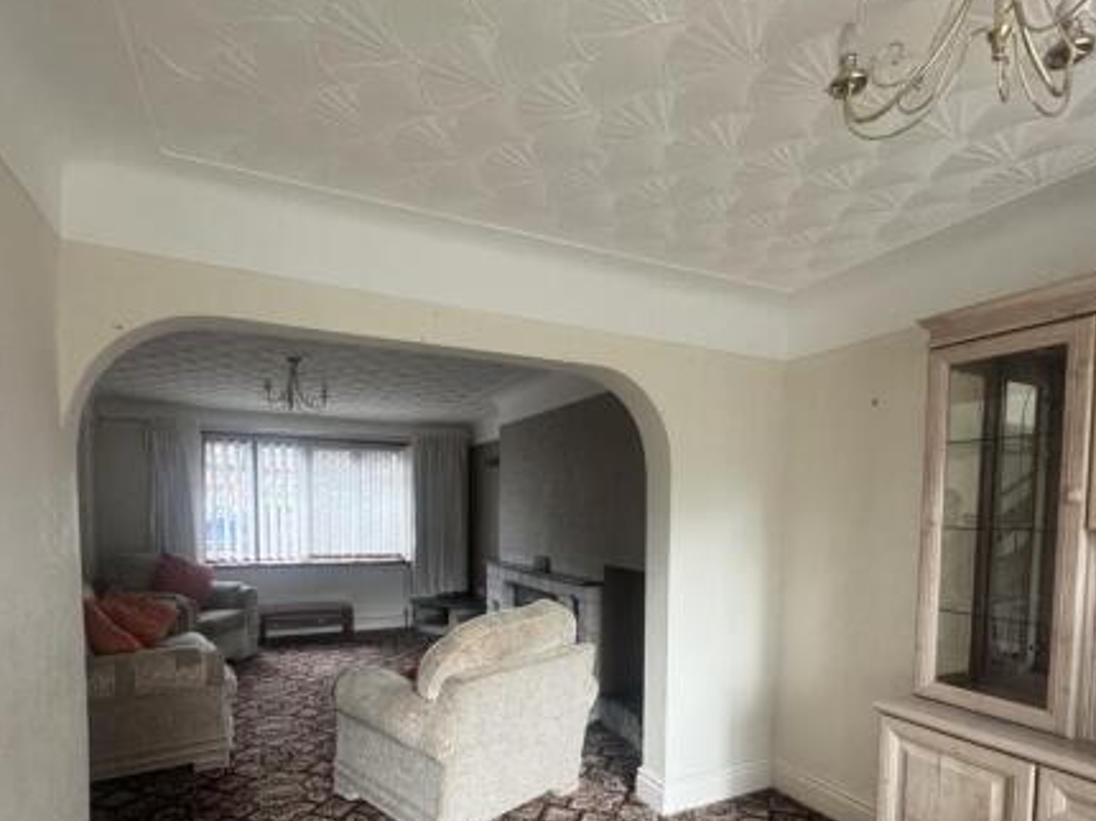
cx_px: 511
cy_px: 539
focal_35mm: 19
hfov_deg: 84.6
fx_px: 601
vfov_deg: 67.0
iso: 320
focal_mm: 2.22
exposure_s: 1/60
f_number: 2.2
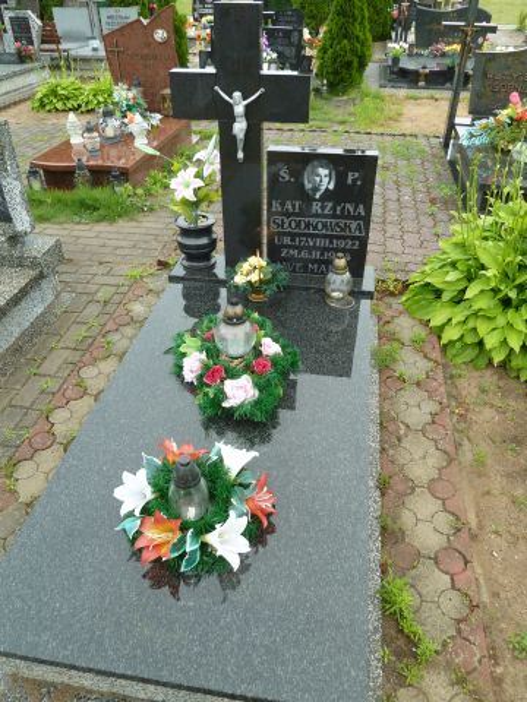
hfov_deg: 54.9
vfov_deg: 69.4
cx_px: 264
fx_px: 507
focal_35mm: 25
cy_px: 351
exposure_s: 1/80
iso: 80
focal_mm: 4.1
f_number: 3.3
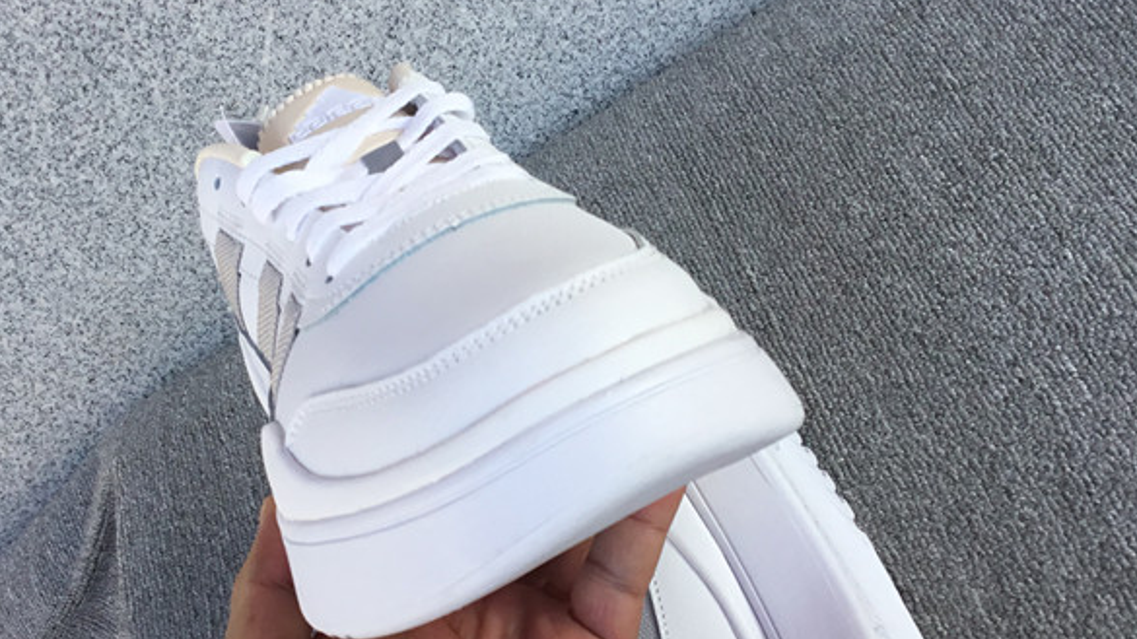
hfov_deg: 39.8
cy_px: 306
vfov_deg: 23.1
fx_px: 1568
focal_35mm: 52
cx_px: 484
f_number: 2.4
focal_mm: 3.3
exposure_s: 1/233
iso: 25
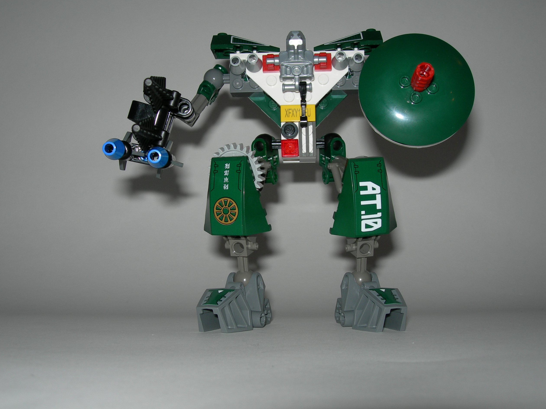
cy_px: 201
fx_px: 615
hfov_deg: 47.9
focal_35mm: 39
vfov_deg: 36.8
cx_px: 267
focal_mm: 7.8
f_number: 4.8
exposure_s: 1/60.1
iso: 50
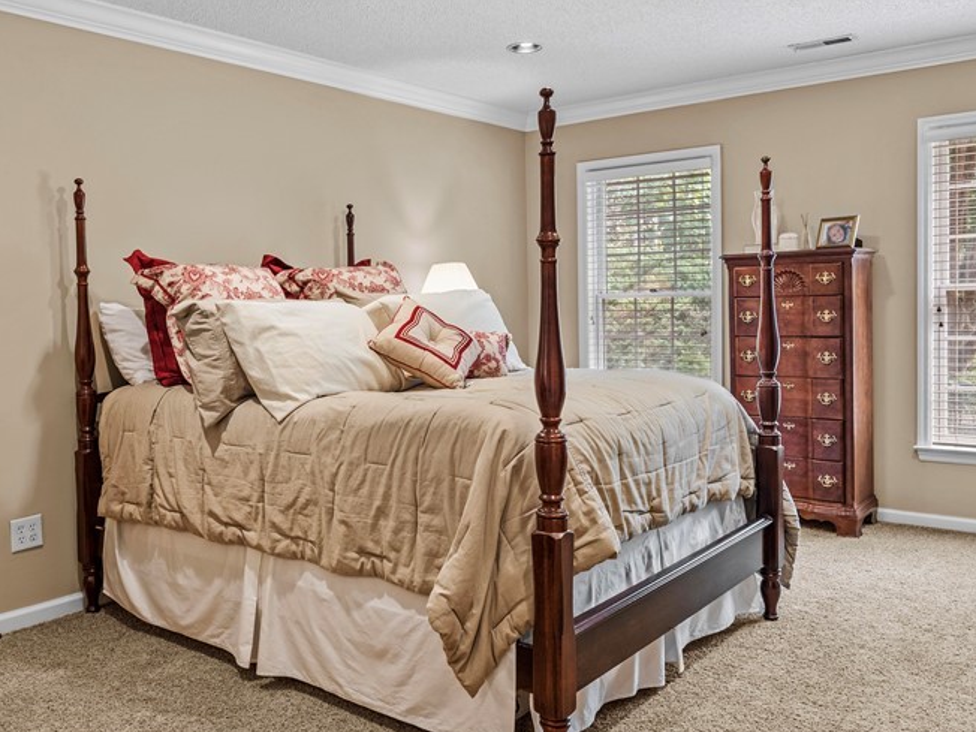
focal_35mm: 32
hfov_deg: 56.5
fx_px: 902
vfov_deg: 44.1
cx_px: 403
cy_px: 335
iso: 200
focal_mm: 20
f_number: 8
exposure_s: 1/1.25
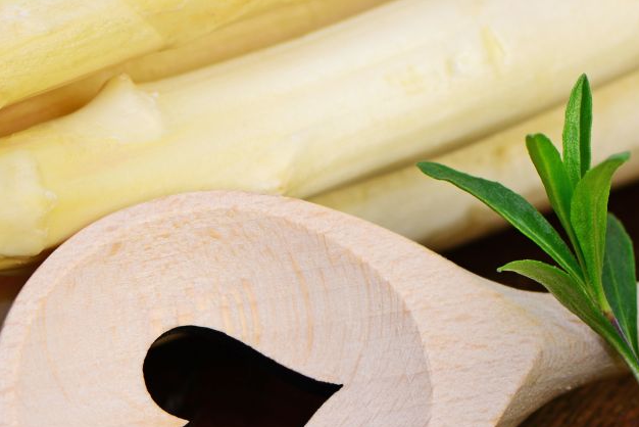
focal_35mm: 362
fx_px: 6428
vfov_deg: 3.8
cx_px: 250
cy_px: 179
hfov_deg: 5.7
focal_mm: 105
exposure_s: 1/125
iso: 100
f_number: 5
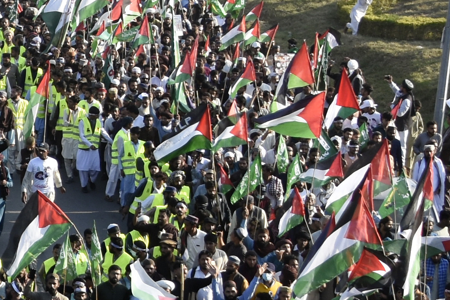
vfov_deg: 7.6
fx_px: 2237
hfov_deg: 10.8
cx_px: -361
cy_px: 299
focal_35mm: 179
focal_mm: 24
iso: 250
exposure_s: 1/500
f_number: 5
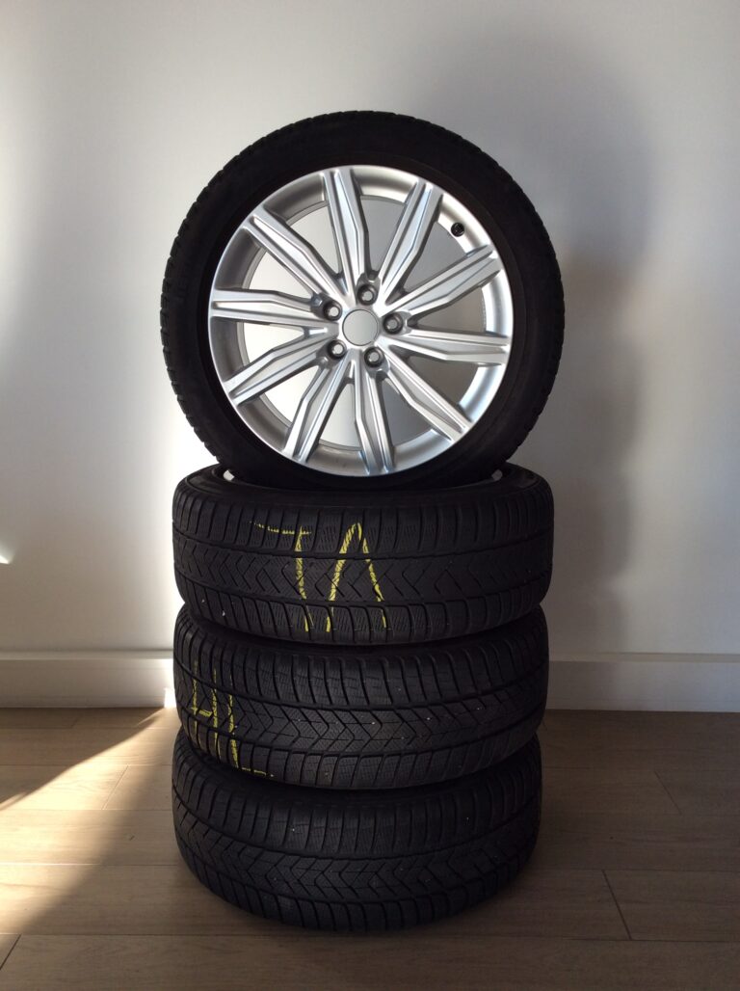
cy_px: 496
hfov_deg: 44.1
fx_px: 914
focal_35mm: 32
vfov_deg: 56.9
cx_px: 370
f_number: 2.4
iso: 40
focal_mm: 3.3
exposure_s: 1/100
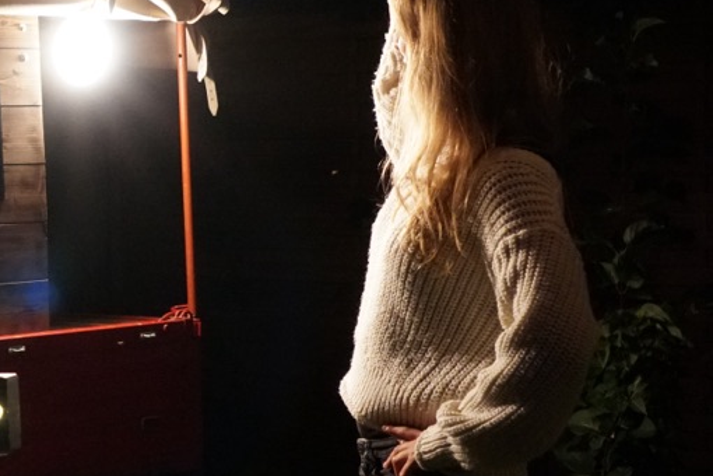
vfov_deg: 15.5
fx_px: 1746
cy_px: 169
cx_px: -112
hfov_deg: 21.6
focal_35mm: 88
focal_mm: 25
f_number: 4
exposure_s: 1/160
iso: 5000
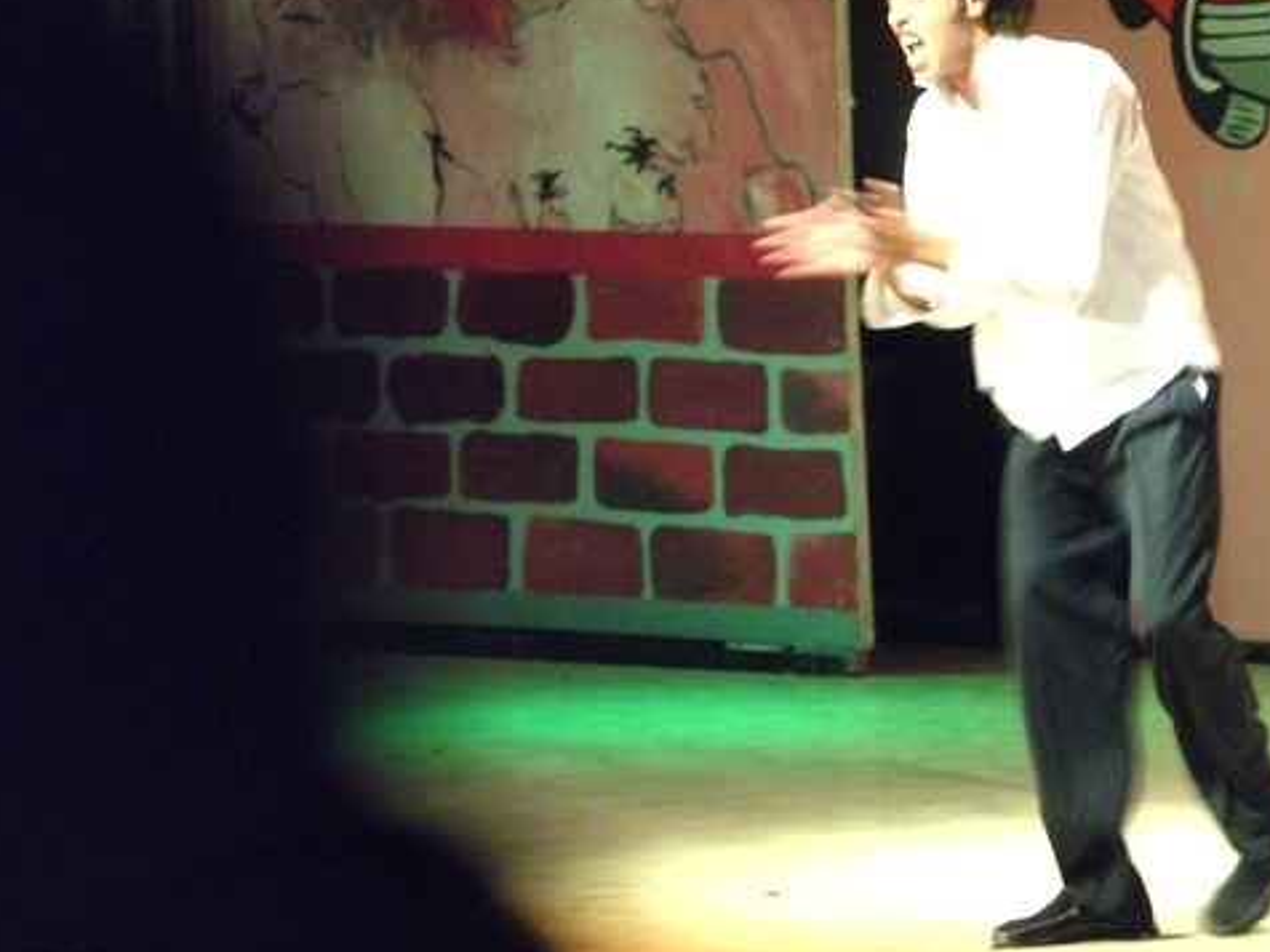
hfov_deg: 8.5
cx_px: 736
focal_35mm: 233
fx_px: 8548
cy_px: 368
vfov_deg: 6.4
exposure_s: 1/24
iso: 640
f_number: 4.8
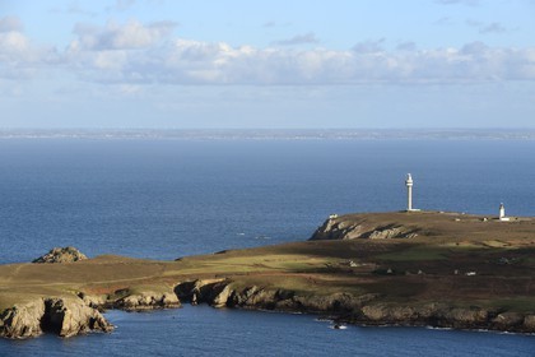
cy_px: 178
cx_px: 268
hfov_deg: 15.2
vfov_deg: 10.2
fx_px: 2006
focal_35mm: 135
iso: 640
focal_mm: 135
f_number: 10
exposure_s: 1/1250
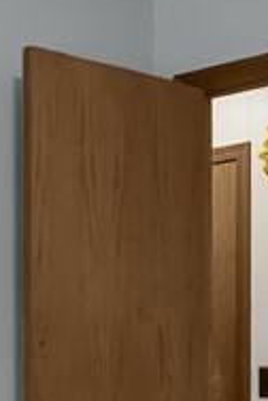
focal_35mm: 86
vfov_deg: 23.0
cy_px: 362
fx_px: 960
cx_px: -134
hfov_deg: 14.8
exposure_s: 1/10
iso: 800
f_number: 7.1
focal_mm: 10
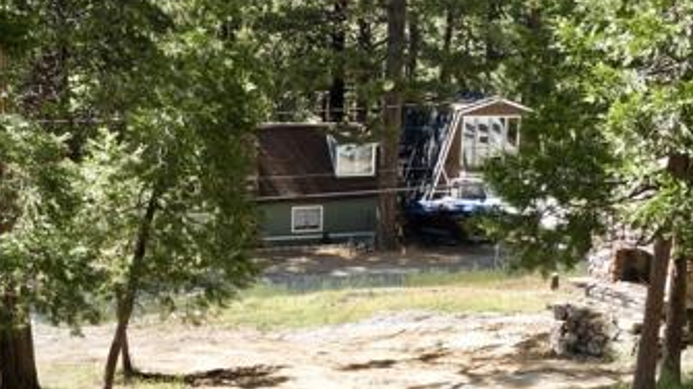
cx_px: 240
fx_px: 1028
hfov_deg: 36.9
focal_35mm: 56
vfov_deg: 21.1
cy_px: 333
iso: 100
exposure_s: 1/100
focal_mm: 10.26
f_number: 6.3
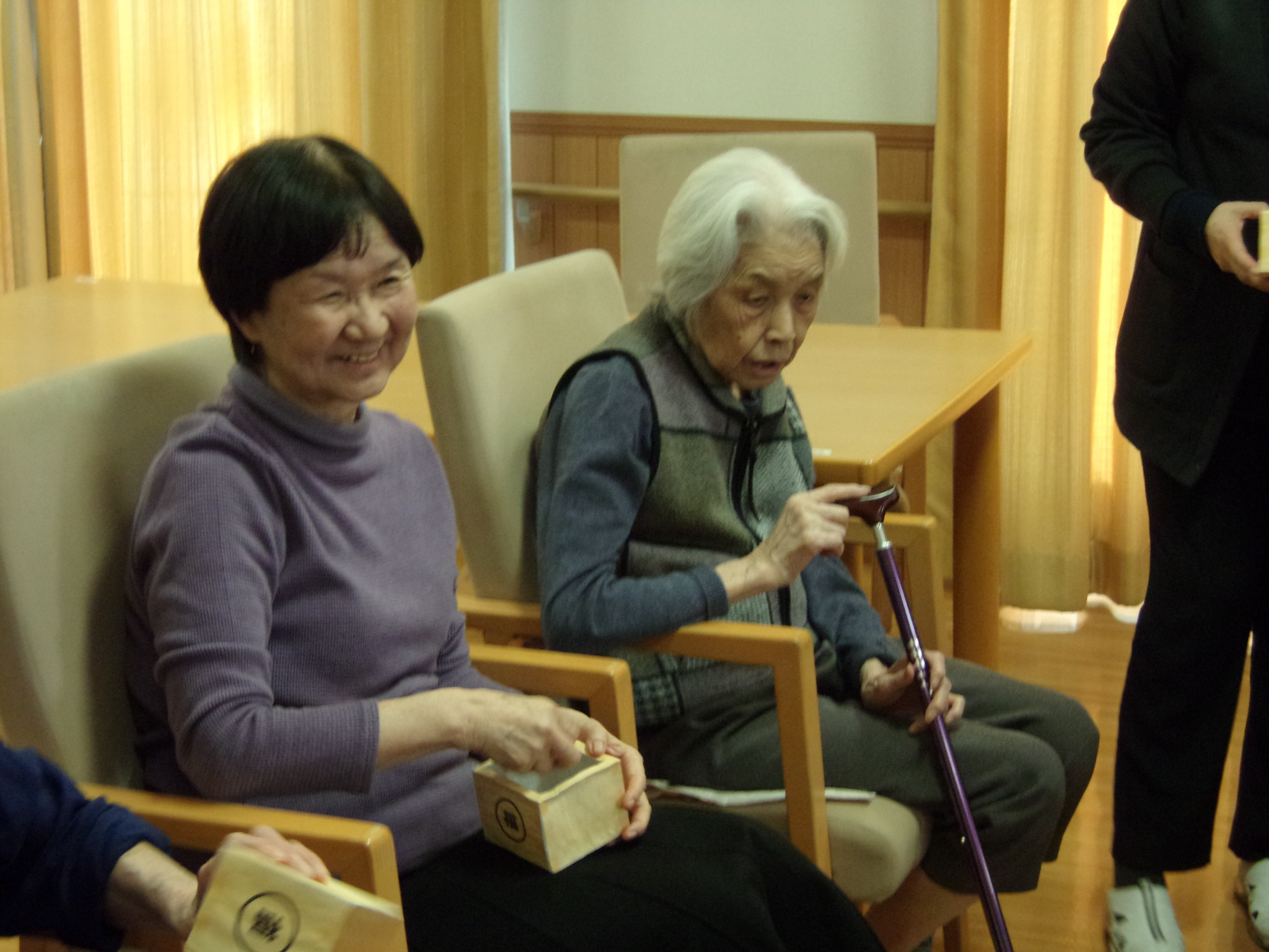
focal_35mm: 70
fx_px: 2566
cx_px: 634
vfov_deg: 21.0
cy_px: 476
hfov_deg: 27.8
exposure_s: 1/23
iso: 400
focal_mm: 12.5
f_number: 4.9
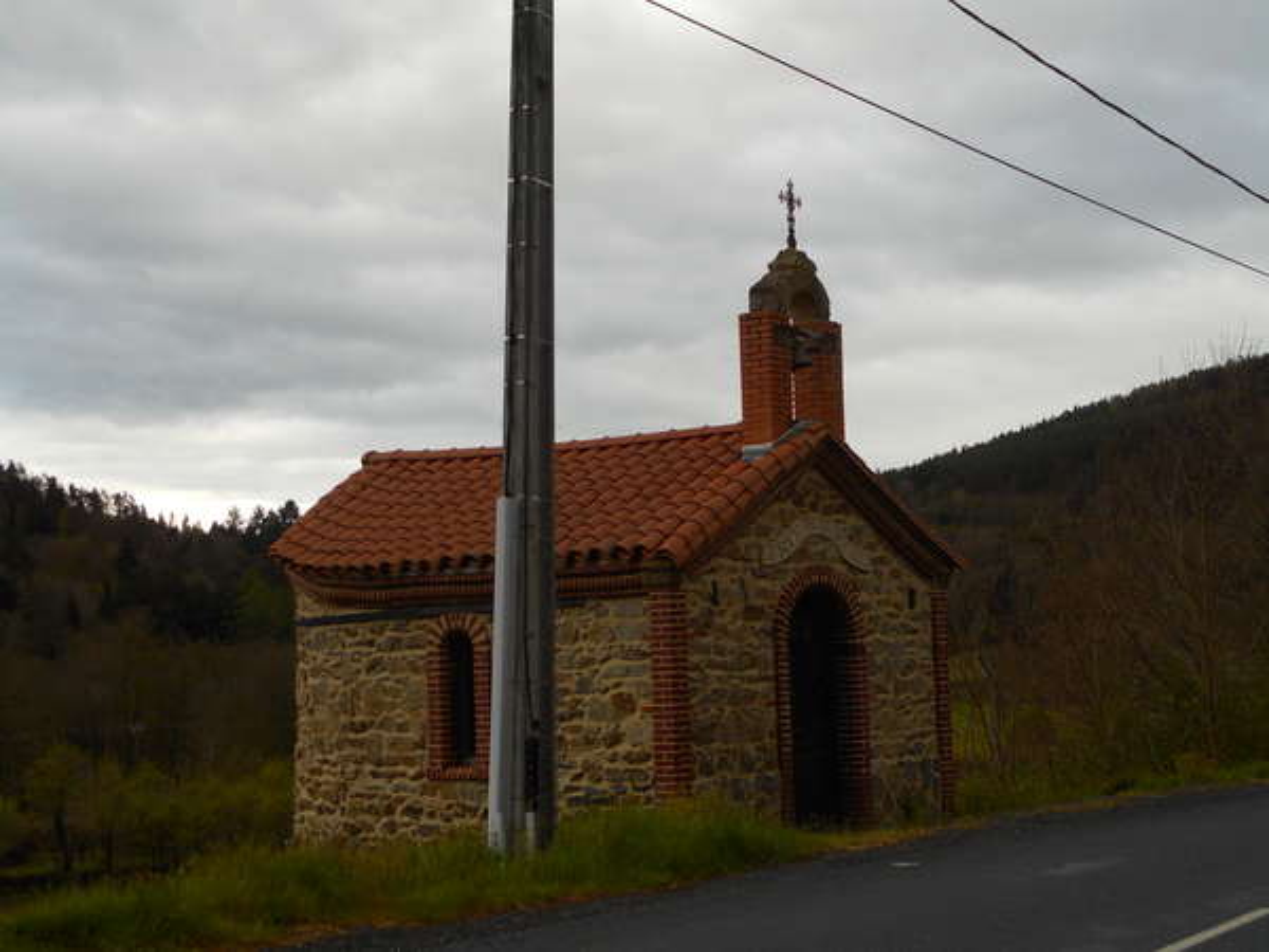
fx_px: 2163
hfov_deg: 32.7
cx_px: 634
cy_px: 476
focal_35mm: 59
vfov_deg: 24.8
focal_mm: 10.5
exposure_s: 1/60
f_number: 5.1
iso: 80
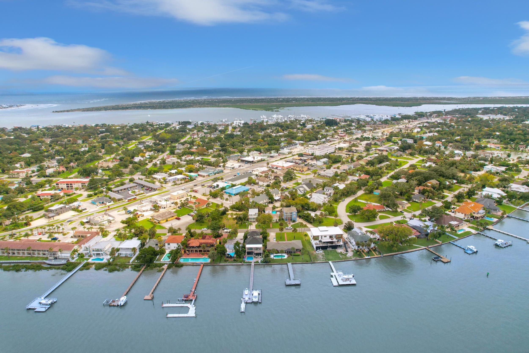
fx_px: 323
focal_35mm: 22
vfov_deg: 57.2
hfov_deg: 78.6
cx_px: 264
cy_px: 176
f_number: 2.8
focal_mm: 8.38
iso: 140
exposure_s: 1/2000
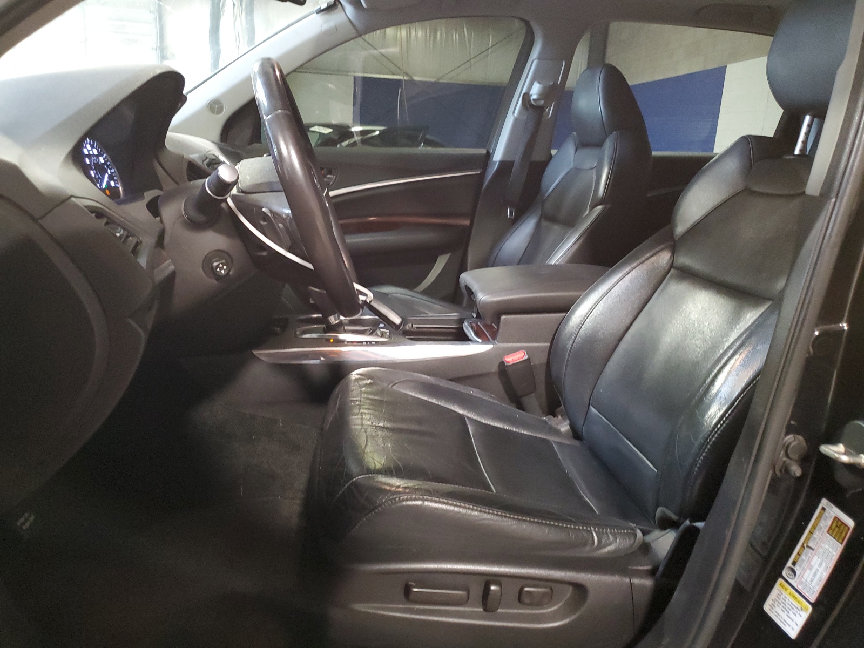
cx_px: 432
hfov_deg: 67.3
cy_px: 324
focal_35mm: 26
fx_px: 649
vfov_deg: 53.1
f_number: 1.5
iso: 317
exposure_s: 1/17
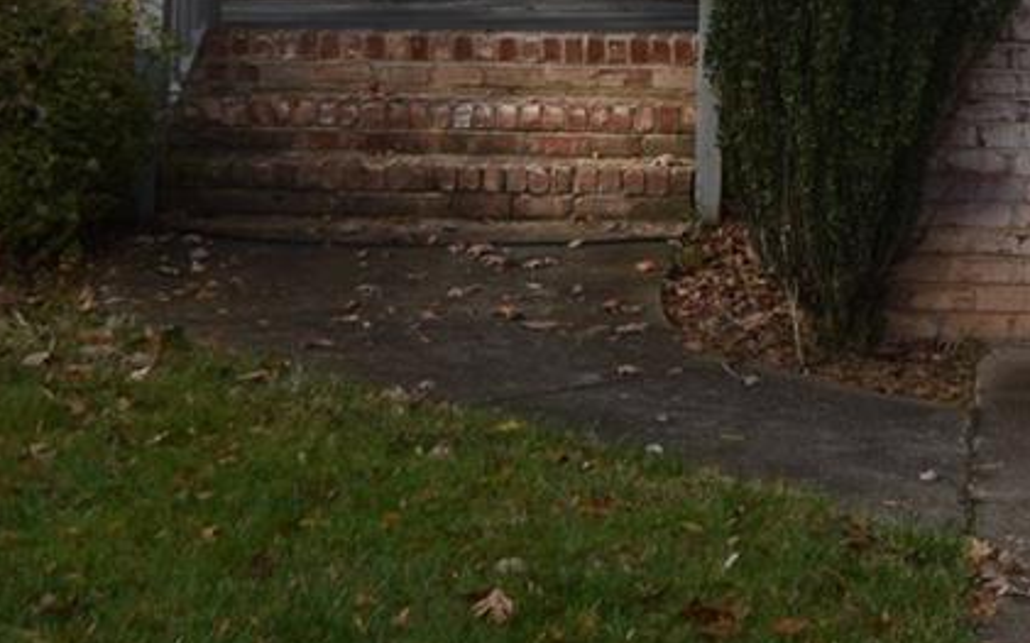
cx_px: 1035
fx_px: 3550
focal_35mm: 126
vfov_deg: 9.8
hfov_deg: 16.2
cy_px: -532
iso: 200
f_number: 7.1
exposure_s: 1/250
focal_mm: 17
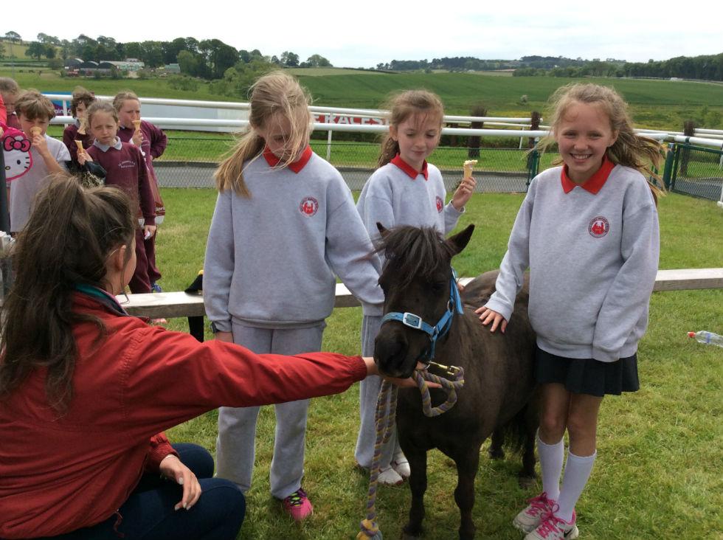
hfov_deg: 56.9
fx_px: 667
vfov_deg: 44.1
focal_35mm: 32
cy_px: 270
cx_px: 362
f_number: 2.4
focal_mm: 3.3
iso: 32
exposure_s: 1/1244
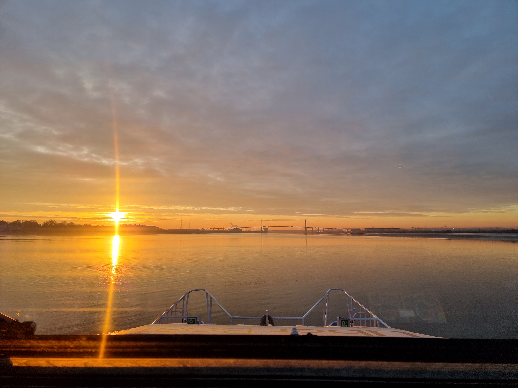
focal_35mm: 24
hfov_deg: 71.6
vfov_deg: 56.8
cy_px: 194
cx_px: 259
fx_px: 359
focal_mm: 6.7
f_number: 1.8
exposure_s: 1/234
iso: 50
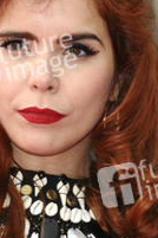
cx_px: 51
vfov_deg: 6.2
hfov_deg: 4.1
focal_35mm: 335
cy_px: 121
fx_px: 2205
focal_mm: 112
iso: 400
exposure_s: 1/200
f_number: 5
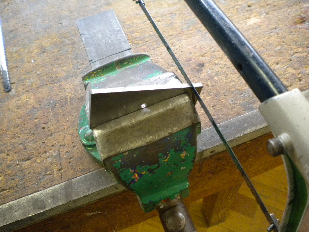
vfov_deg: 40.7
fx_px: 312
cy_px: 116
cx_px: 154
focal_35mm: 35
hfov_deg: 52.6
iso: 727
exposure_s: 1/66.2
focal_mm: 6.3
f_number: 3.1
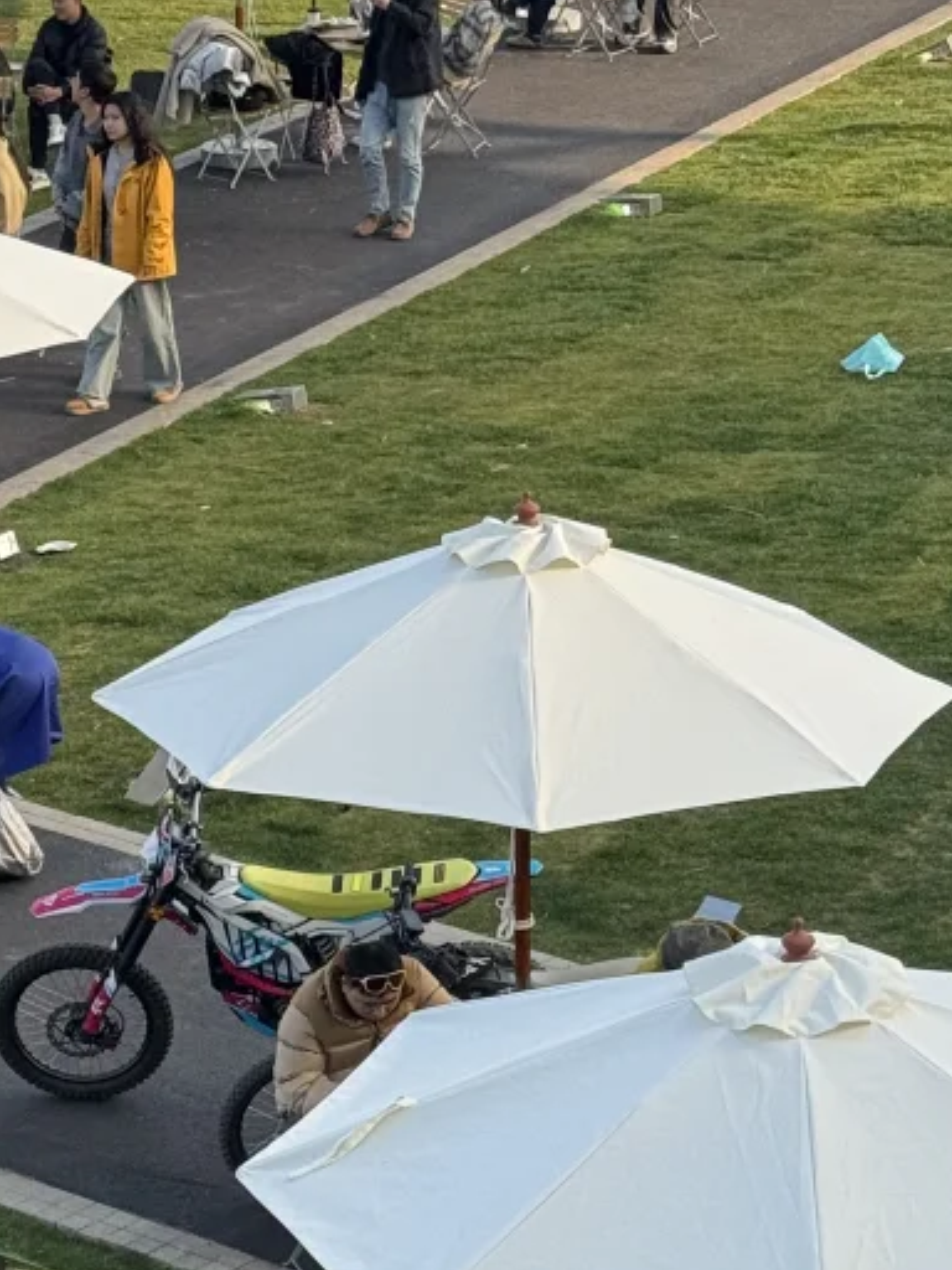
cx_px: 243
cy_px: 1228
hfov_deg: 11.0
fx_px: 4950
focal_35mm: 135
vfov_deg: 14.4
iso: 64
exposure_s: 1/1458
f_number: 1.78
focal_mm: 6.76
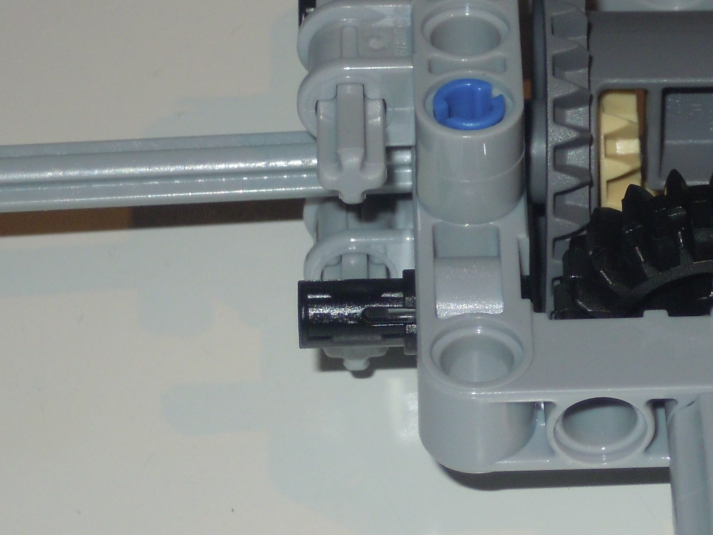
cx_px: 732
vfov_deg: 7.2
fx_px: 4222
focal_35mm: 205
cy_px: 239
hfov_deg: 9.6
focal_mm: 13.2
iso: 100
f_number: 4.4
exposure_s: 1/40
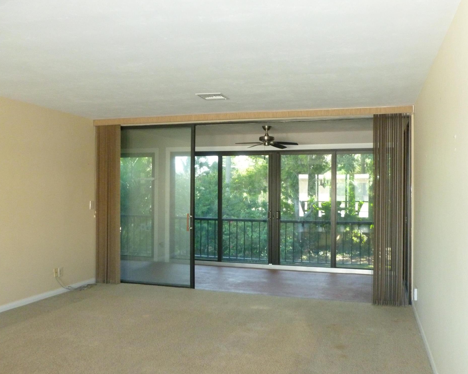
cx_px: 242
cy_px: 191
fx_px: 416
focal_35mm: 30
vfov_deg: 48.5
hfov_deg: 58.8
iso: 400
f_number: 3.3
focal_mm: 5
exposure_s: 1/60
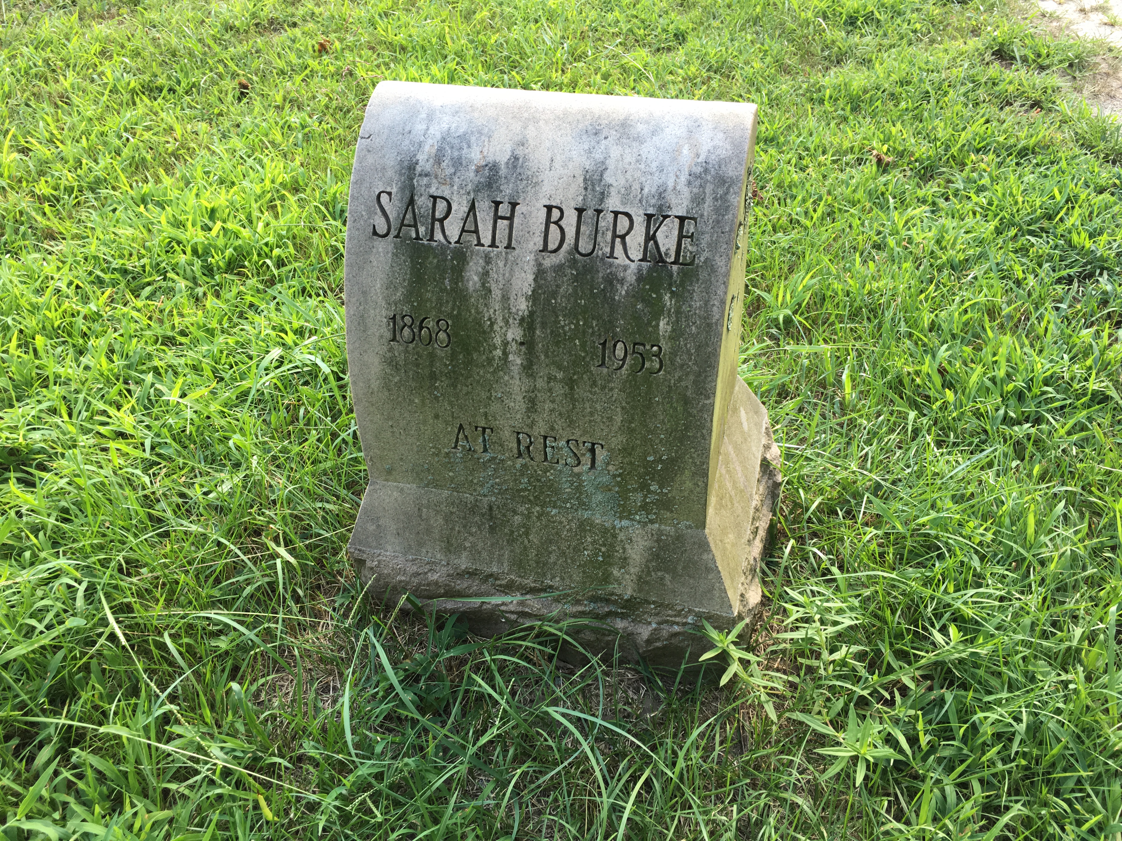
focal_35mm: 29
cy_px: 420
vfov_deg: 48.2
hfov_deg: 61.7
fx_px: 940
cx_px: 561
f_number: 2.2
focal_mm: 4.15
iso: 40
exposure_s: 1/120
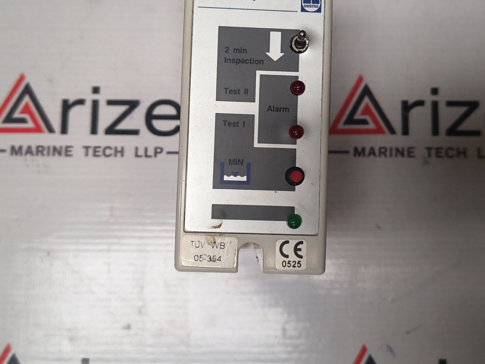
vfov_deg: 35.8
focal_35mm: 40
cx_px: 261
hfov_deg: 46.8
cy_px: 144
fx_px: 560
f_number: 1.8
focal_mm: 5.56
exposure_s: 1/50
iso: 1042
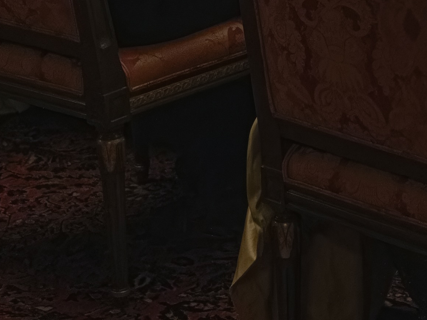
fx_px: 2221
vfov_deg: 7.8
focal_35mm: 180
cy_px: -351
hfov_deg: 10.7
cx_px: 588
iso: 6400
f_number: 4.5
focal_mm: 45
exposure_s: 1/100
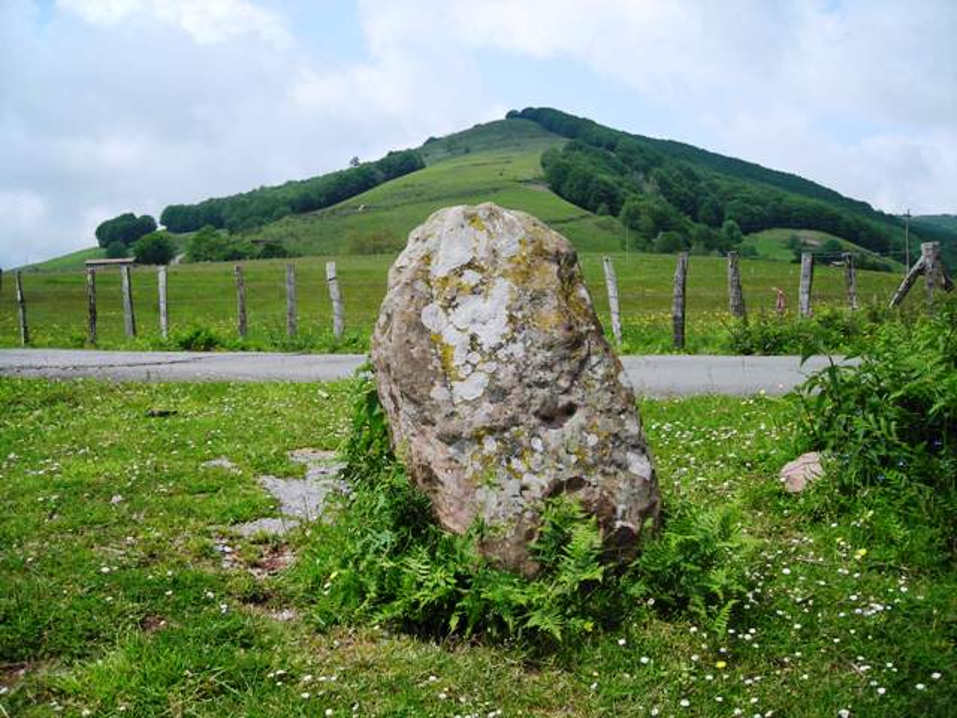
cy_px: 359
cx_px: 478
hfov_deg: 49.0
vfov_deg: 37.7
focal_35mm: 38
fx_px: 1051
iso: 50
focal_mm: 6.3
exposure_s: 1/208
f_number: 6.4
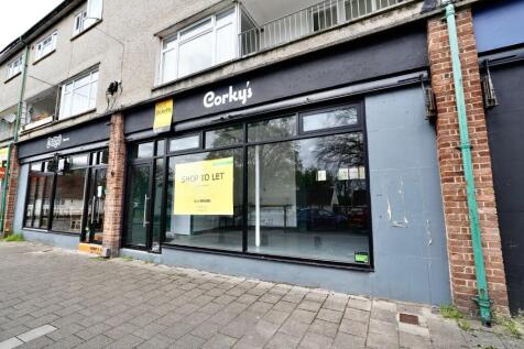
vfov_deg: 72.0
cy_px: 174
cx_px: 262
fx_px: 240
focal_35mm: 16
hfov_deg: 95.0
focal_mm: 11
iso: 100
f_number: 3.5
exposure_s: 1/400
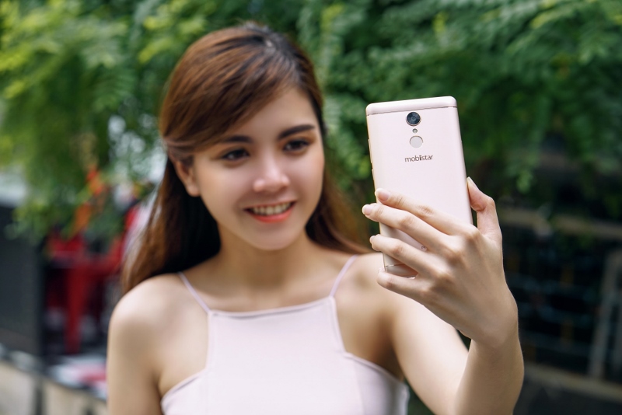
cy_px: 208
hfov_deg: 23.9
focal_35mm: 85
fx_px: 1469
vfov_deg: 16.1
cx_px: 311
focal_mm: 85
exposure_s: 1/800
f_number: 4.5
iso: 500
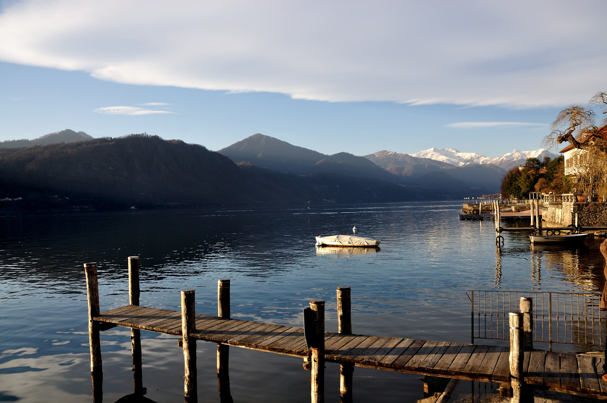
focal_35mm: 27
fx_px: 455
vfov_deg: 47.8
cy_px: 202
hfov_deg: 67.4
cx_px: 304
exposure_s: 1/250
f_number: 8
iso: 280
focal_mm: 18
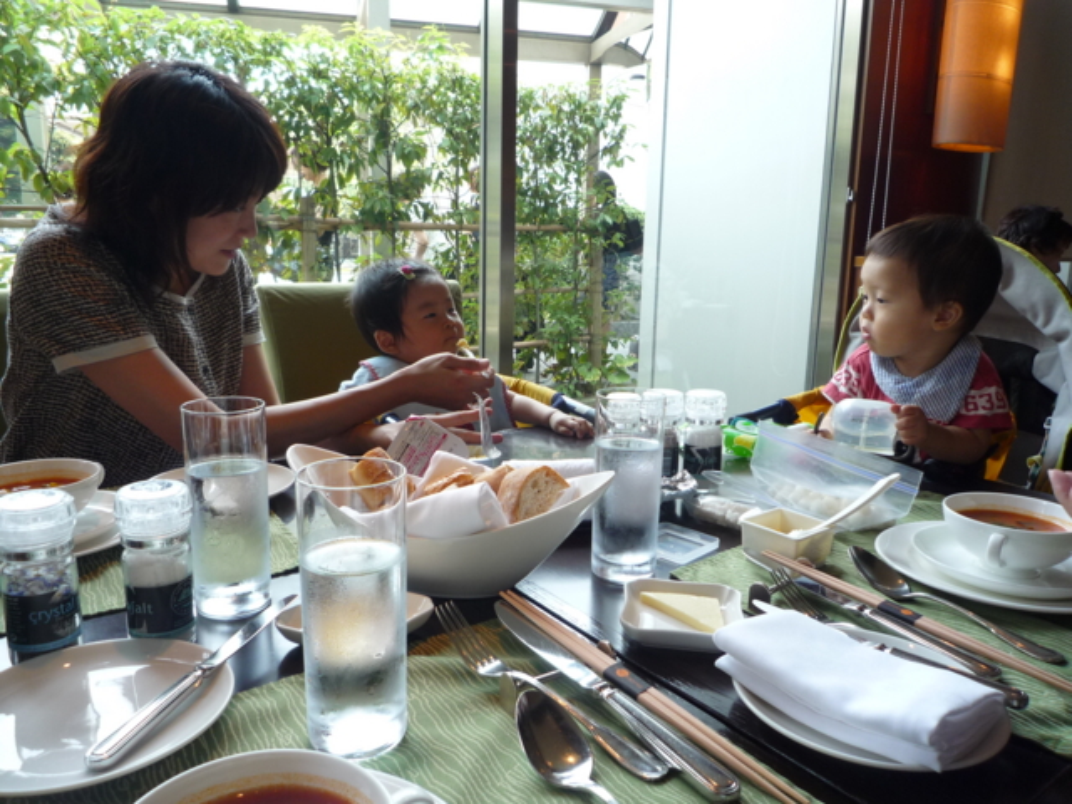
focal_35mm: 25
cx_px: 536
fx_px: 774
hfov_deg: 69.4
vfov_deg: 54.9
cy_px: 402
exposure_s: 1/50
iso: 100
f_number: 2.8
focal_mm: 4.4
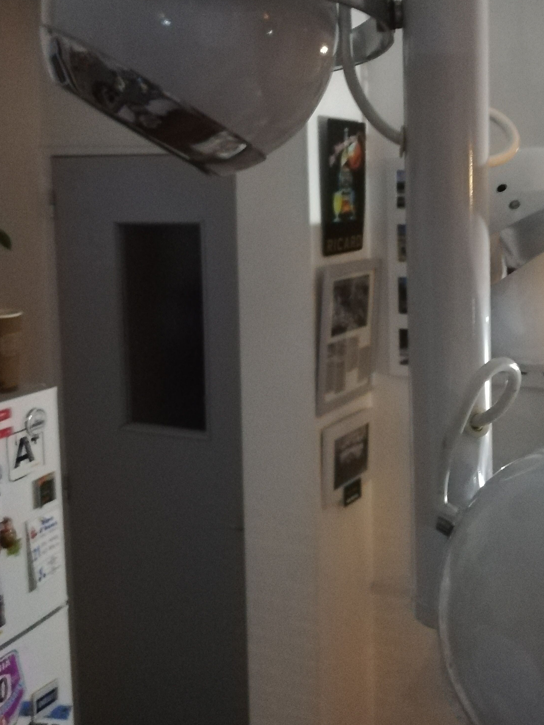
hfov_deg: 34.5
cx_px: 399
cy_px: 303
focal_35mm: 41
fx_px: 859
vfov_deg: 45.6
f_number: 2.2
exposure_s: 1/12.5
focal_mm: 3.81
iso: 2000
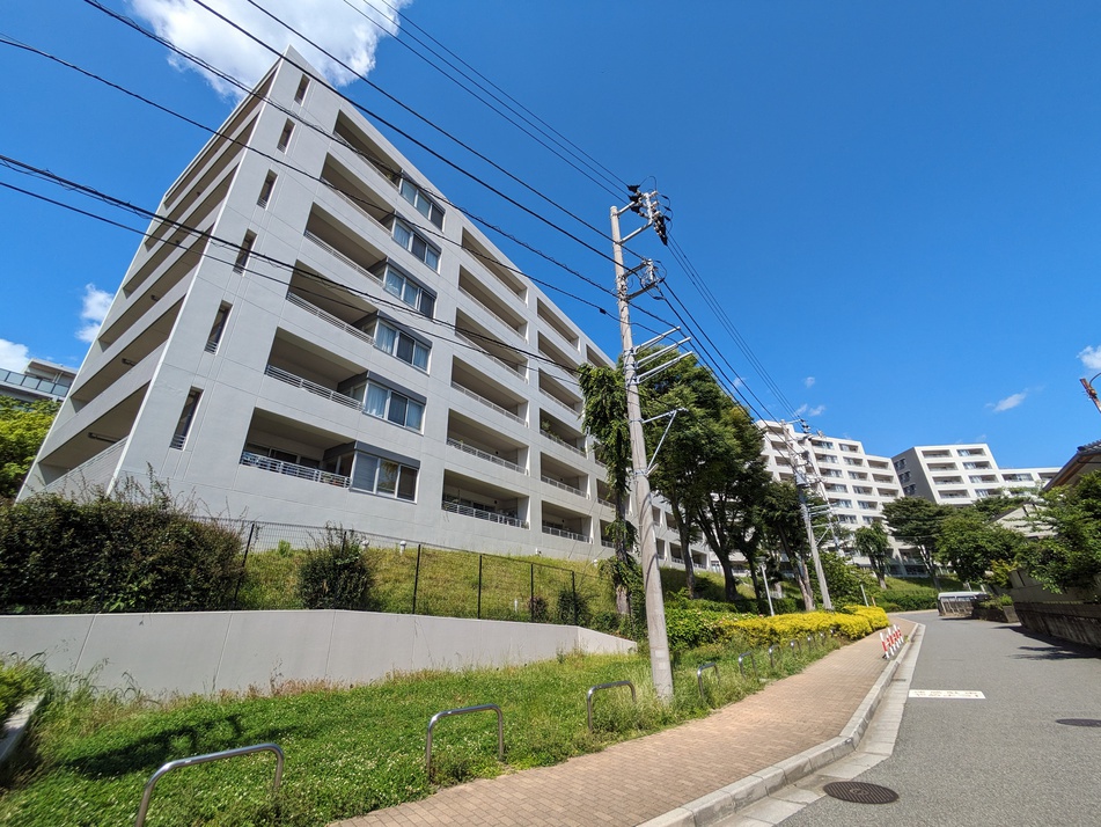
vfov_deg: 85.7
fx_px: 445
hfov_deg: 102.0
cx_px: 550
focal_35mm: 14
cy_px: 414
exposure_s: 1/1605
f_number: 2.2
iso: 46
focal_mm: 1.83
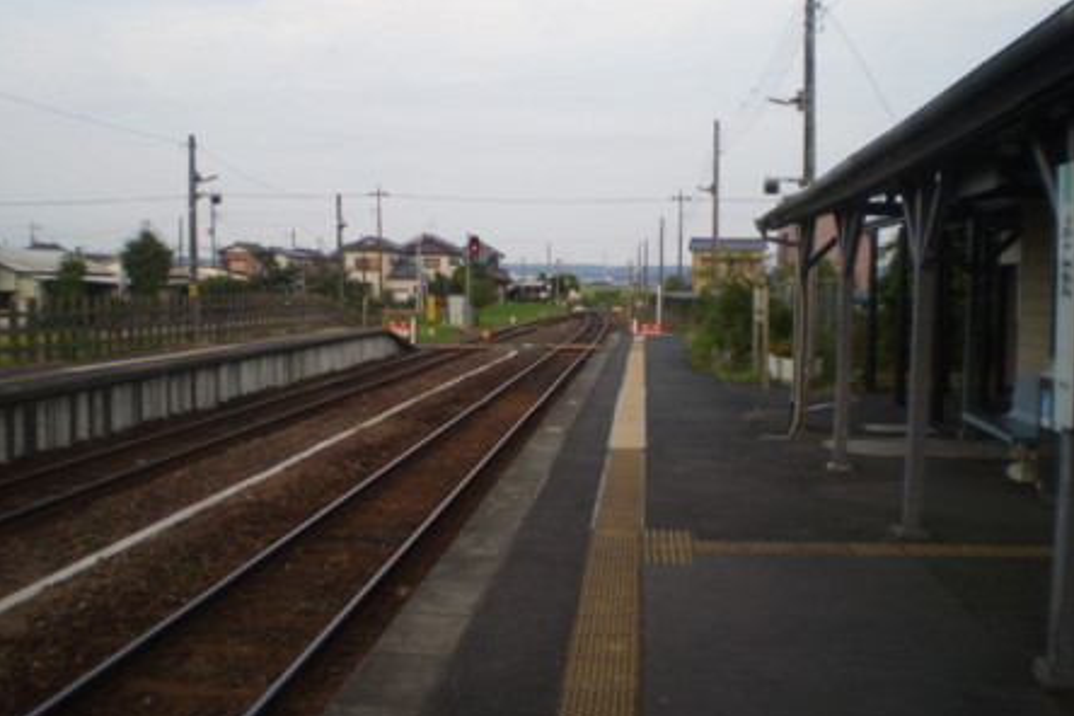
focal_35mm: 38
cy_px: 327
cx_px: 539
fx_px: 1134
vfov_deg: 35.0
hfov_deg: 50.7
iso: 64
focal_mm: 6.3
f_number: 3.1
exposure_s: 1/320
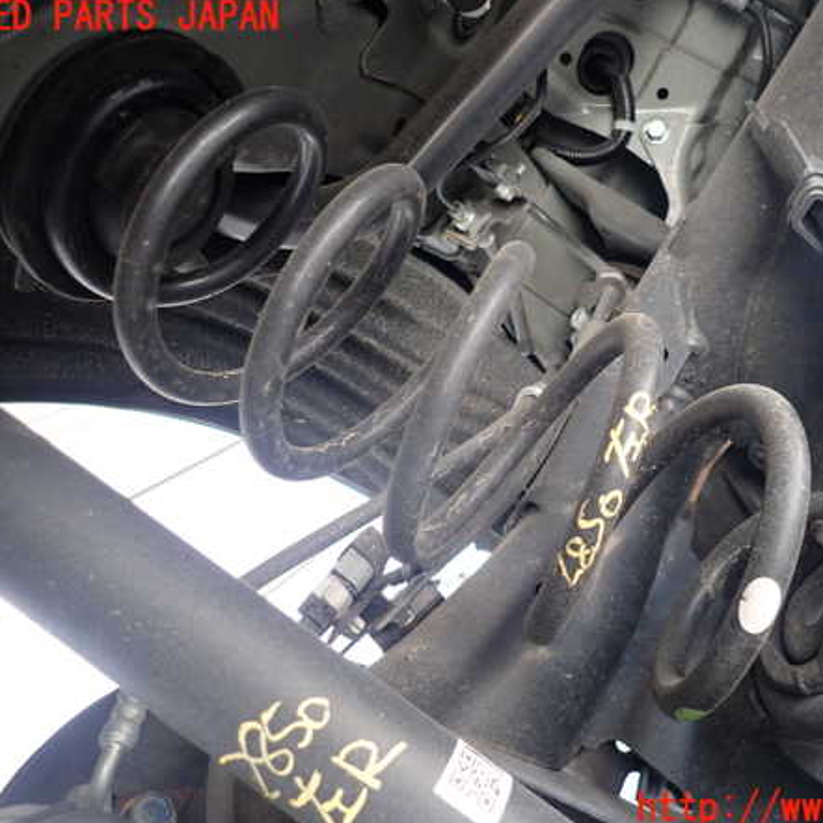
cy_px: 413
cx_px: 499
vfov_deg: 54.0
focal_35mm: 30
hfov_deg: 53.6
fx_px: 807
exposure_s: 1/30
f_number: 2
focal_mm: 4.5
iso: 200
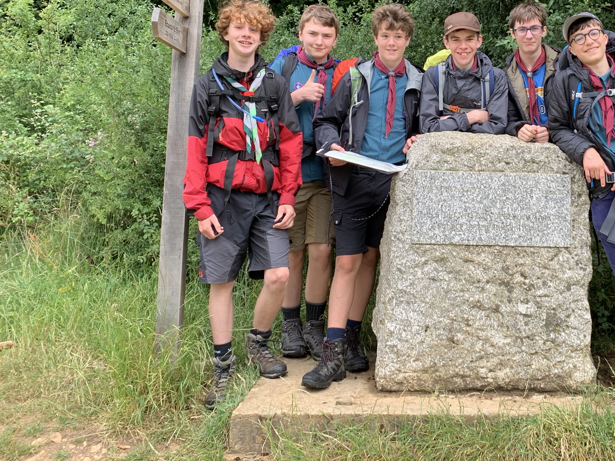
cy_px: 118
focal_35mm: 39
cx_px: 451
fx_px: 693
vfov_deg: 36.0
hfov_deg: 46.4
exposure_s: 1/122
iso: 25
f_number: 1.8
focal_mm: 4.25
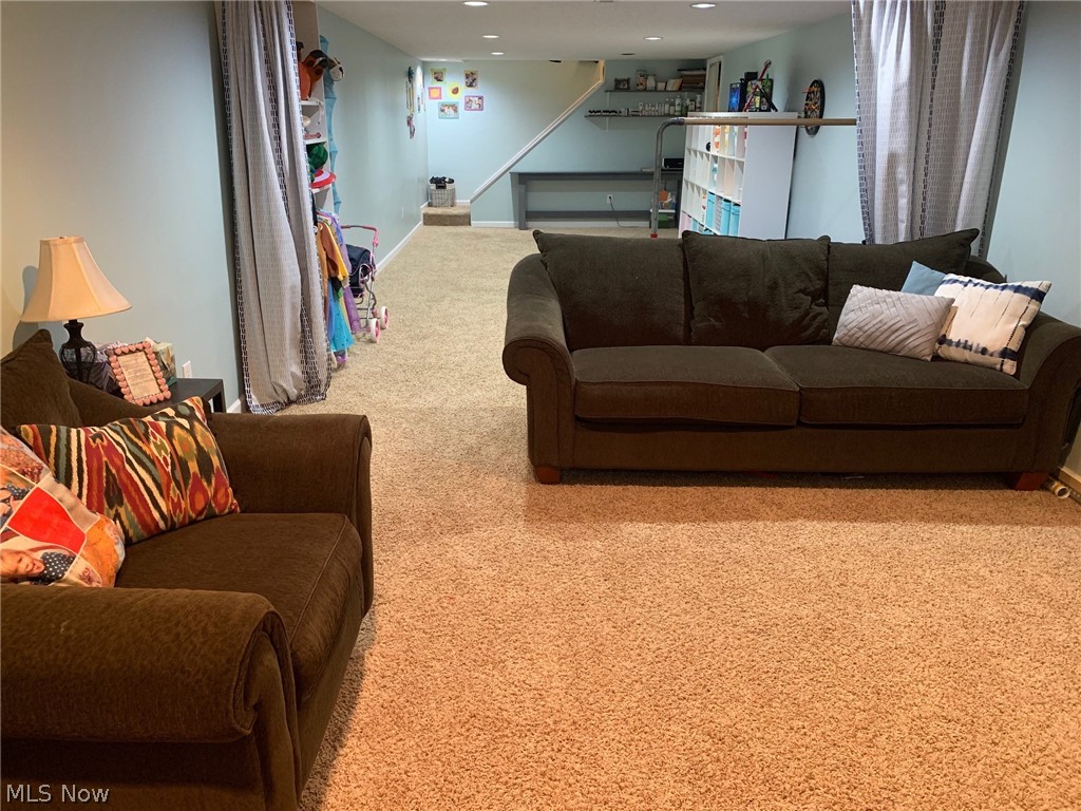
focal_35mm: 26
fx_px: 812
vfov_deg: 53.1
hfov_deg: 67.3
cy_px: 406
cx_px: 540
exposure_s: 1/40
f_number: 1.8
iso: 320
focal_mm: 4.25
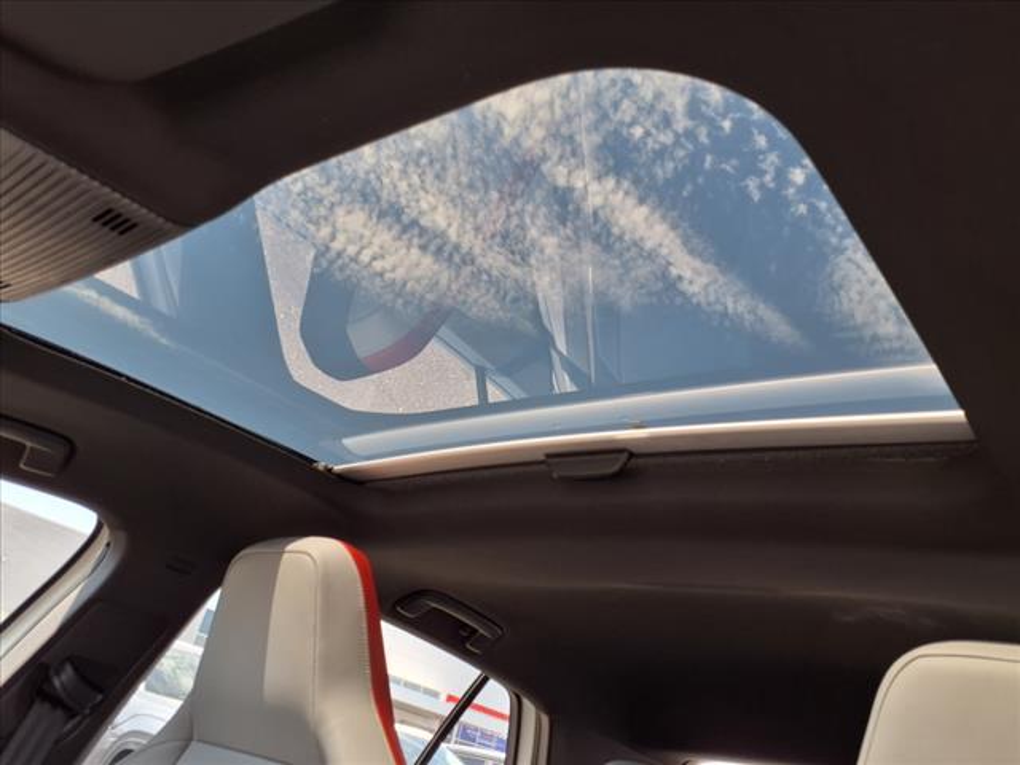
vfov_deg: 51.4
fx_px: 796
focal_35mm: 27
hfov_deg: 65.3
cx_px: 510
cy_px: 382
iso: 40
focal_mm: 3.58
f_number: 1.9
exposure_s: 1/227
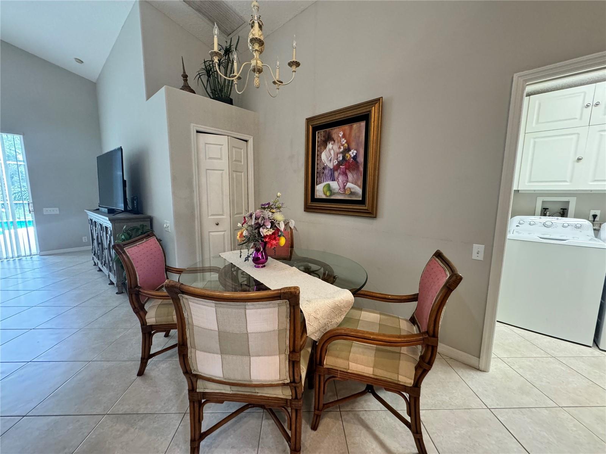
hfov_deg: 102.1
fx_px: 245
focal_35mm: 14
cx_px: 303
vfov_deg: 85.7
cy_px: 227
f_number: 2.2
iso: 320
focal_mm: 2.22
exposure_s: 1/60
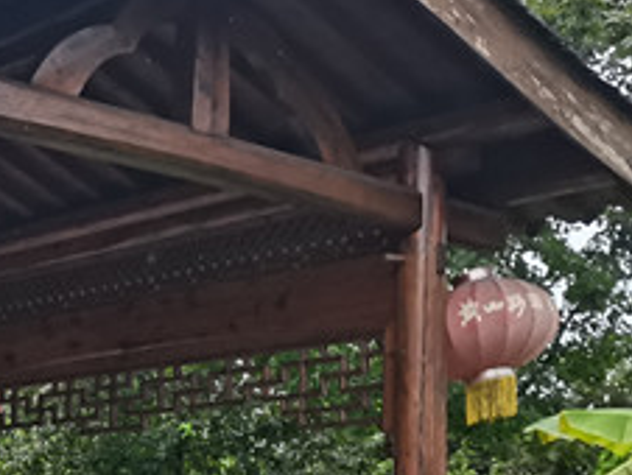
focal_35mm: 92
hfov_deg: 20.3
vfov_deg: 15.9
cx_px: -62
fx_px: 1681
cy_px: 428
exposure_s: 1/206
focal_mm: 5.58
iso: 50
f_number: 1.8
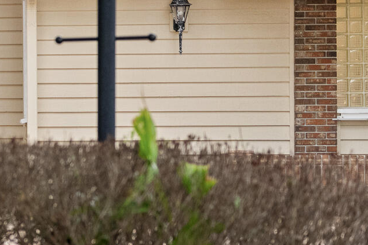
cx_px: -252
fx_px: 2013
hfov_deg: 10.0
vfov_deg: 7.0
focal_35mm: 197
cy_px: 82
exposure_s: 1/320
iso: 1250
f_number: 2.2
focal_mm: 50
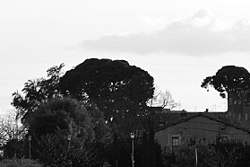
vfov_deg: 3.9
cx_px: -88
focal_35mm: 349
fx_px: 2423
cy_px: -31
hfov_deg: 5.9
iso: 100
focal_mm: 50
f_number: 7.1
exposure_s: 1/100
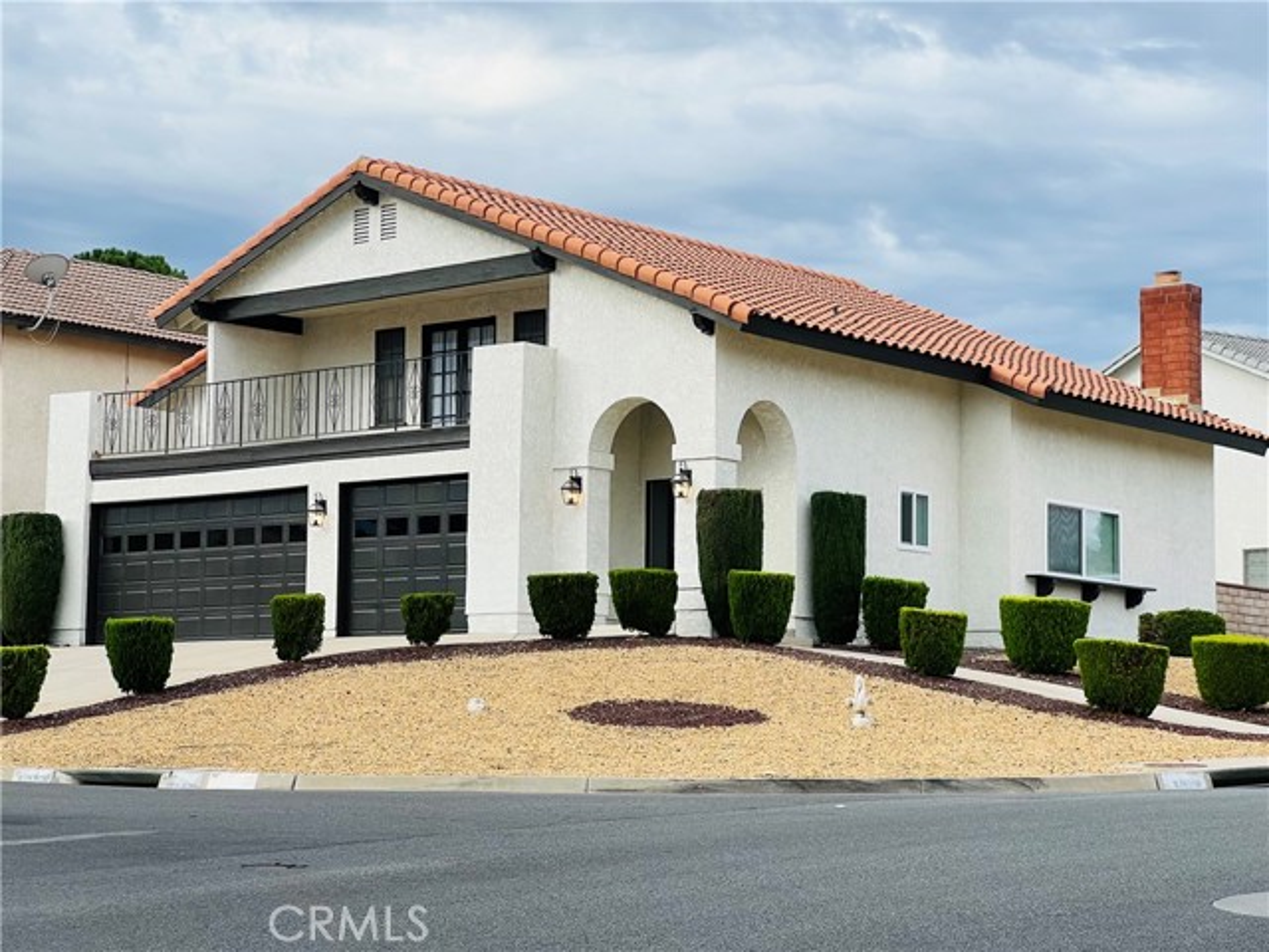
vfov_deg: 19.1
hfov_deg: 25.3
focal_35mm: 77
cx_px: 634
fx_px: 2823
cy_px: 476
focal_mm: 9
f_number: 2.8
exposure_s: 1/266
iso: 32
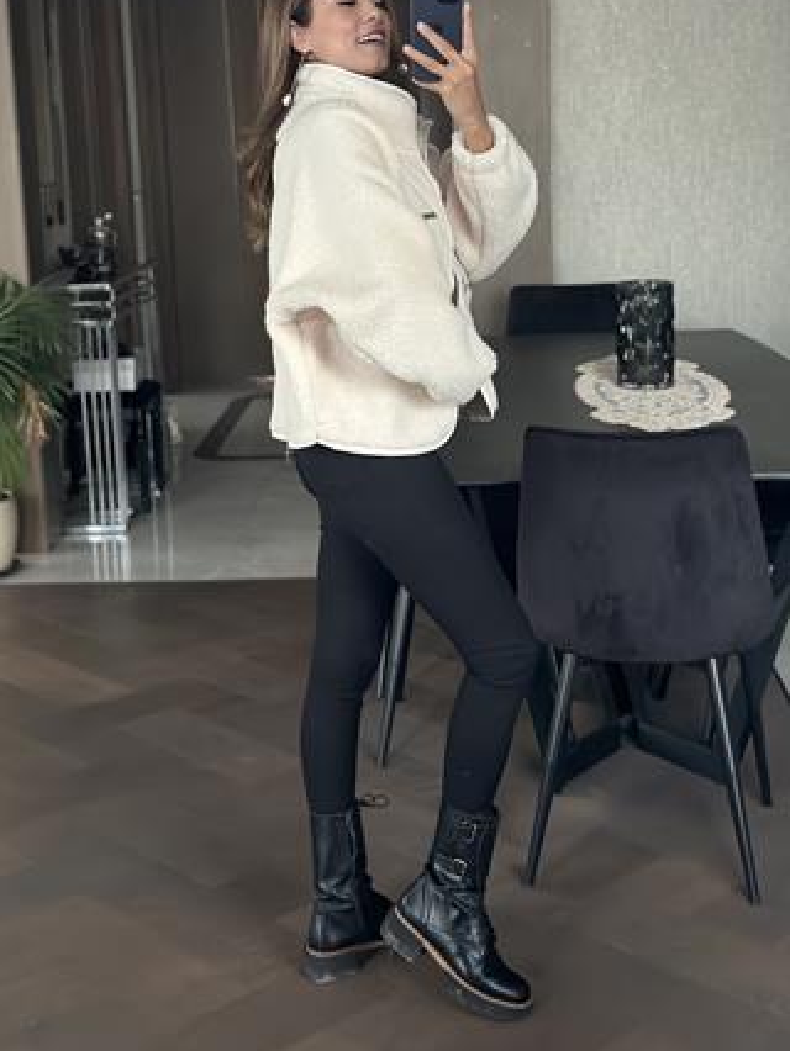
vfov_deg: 33.7
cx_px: 410
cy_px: 434
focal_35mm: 57
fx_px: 1733
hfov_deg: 25.7
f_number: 1.78
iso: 640
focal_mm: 6.86
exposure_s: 1/40
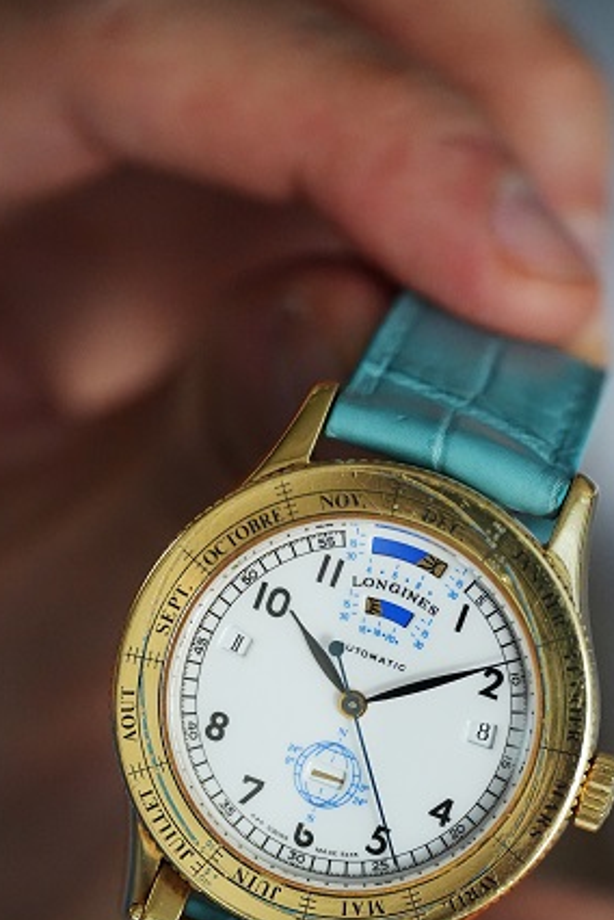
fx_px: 4418
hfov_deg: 7.9
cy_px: 737
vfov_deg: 11.8
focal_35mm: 173
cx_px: 372
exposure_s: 1/250
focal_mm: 105
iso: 8000
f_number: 2.8
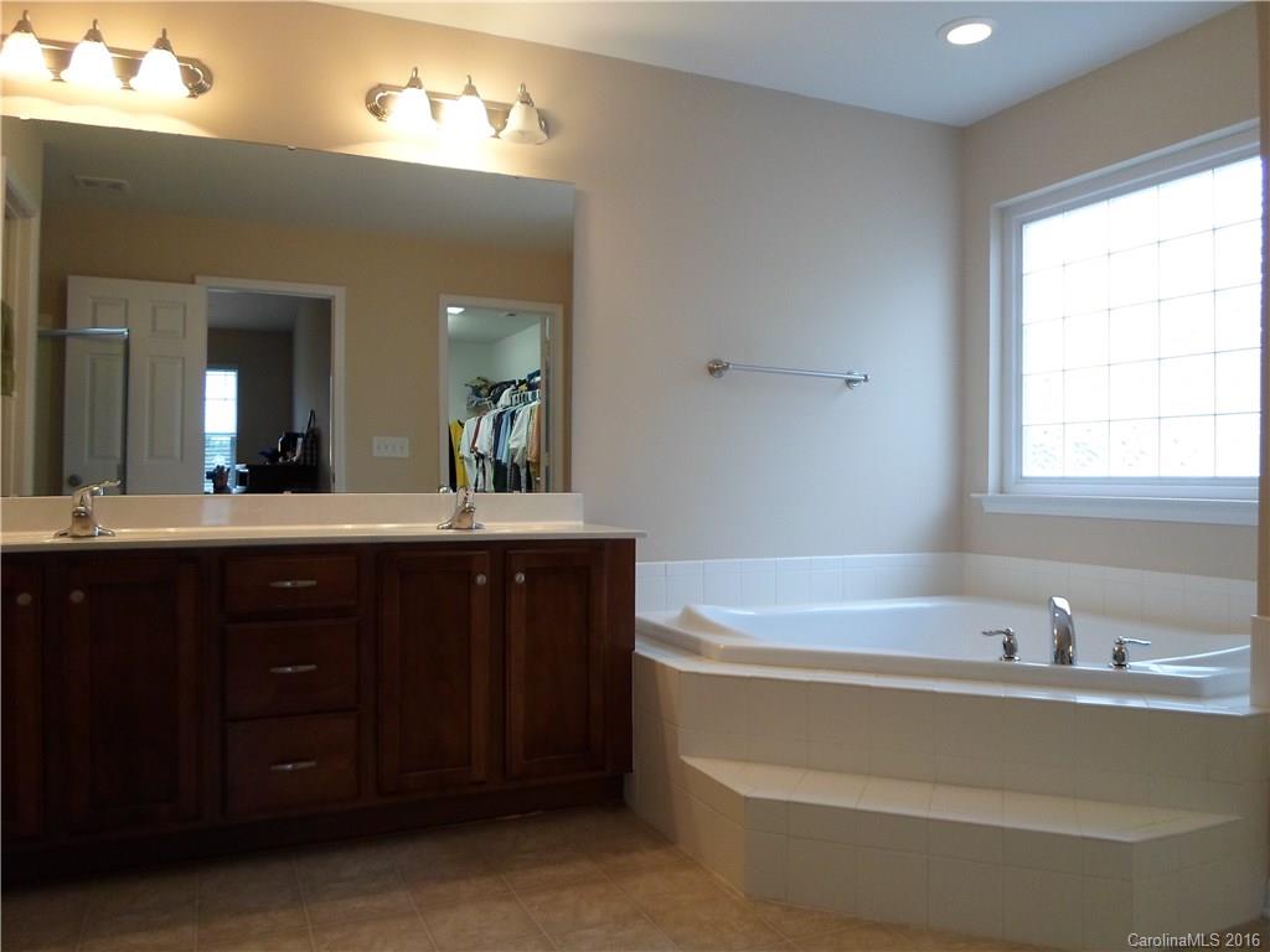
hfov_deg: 69.4
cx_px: 635
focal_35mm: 25
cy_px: 476
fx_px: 917
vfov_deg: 54.9
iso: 120
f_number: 2.5
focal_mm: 4.5
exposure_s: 1/30
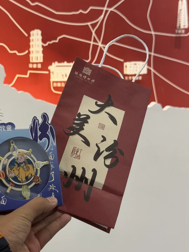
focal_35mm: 63
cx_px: 68
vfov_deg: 30.7
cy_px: 127
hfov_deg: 23.2
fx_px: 459
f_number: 1.78
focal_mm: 6.76
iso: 100
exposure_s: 1/100
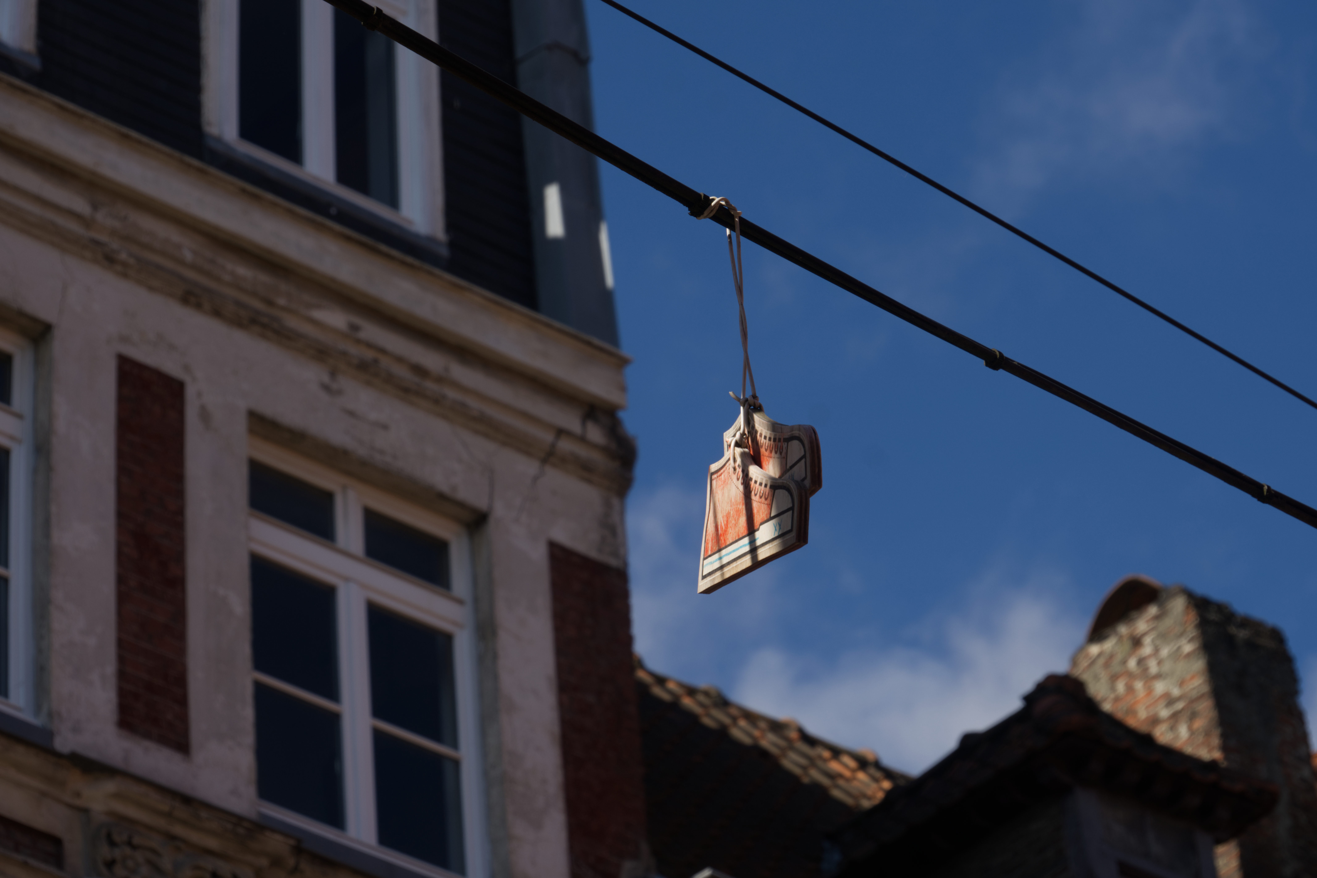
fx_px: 4645
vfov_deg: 10.8
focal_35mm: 127
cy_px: 439
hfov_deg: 16.1
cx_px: 658
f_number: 8
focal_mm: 85
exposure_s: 1/320
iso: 100
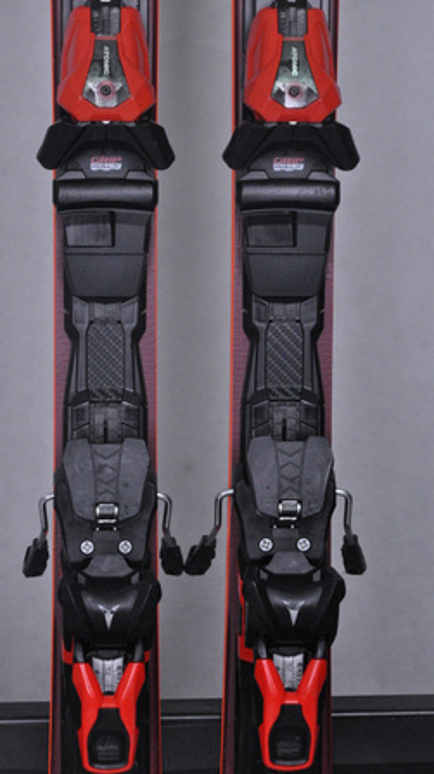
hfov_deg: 10.2
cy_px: 386
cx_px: 193
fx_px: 2428
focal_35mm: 119
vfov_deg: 18.1
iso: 3200
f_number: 9.5
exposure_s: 1/125
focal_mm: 75
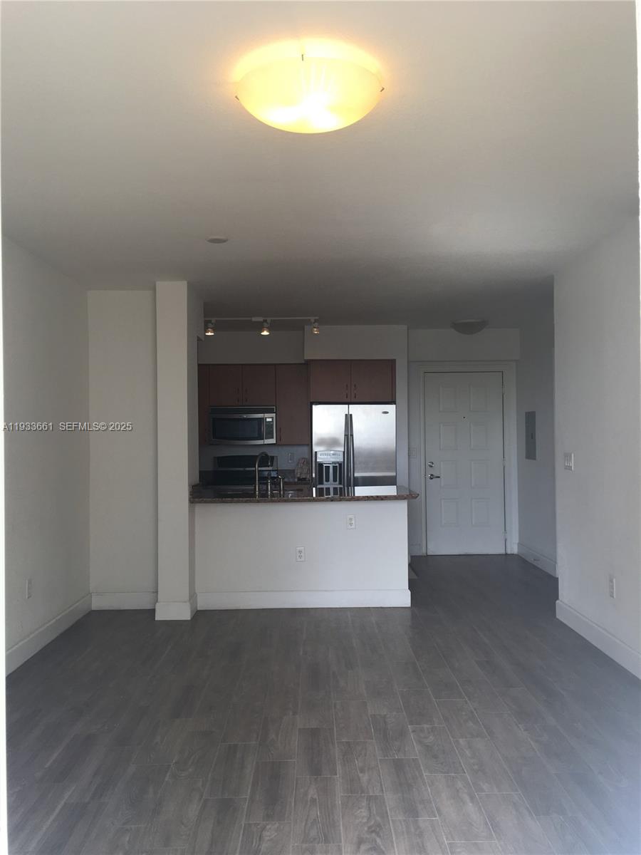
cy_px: 428
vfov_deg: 61.7
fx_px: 716
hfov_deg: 48.2
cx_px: 320
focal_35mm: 29
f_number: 2.2
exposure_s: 1/120
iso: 25
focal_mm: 4.15
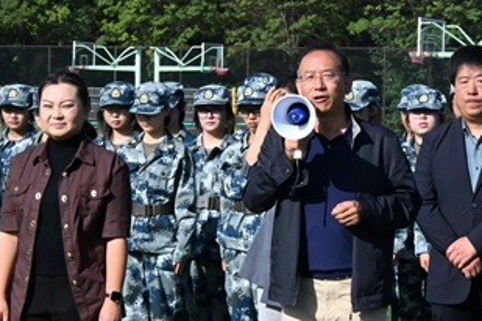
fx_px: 4284
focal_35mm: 320
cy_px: 280
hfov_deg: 6.4
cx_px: 340
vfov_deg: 4.3
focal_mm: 165
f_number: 29
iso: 8000
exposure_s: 1/1600
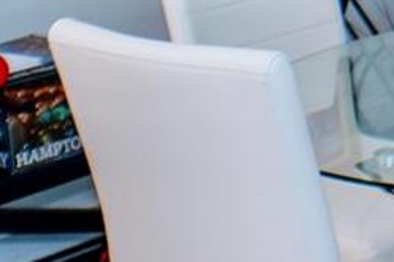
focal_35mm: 116
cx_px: 659
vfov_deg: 11.5
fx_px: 1269
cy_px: -70
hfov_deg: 15.6
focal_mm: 18
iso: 200
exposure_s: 1/60
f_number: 2.8
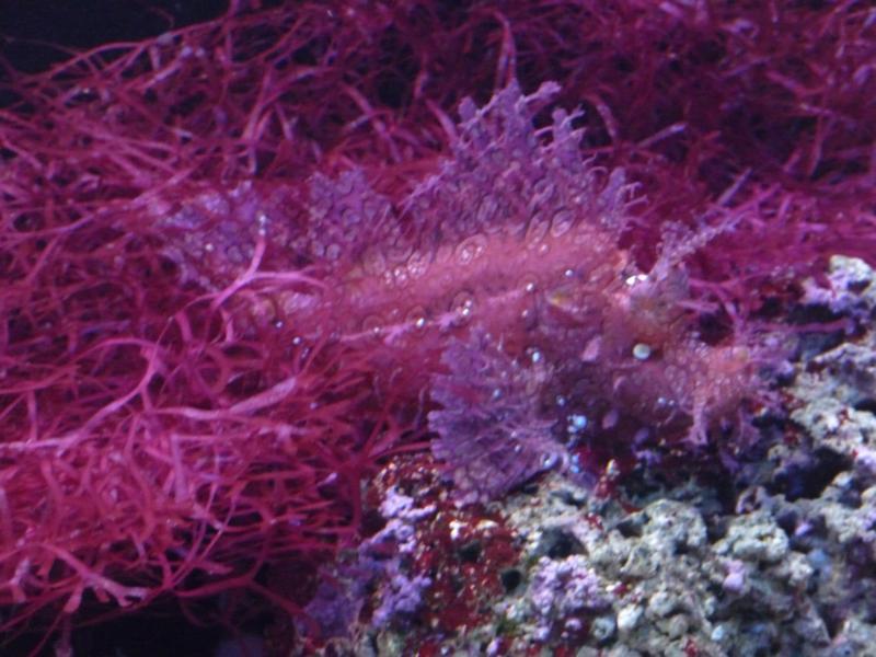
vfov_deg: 6.5
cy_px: 328
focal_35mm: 228
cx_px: 438
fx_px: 5770
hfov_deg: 8.7
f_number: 3.7
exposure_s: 1/8
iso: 800
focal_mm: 40.5
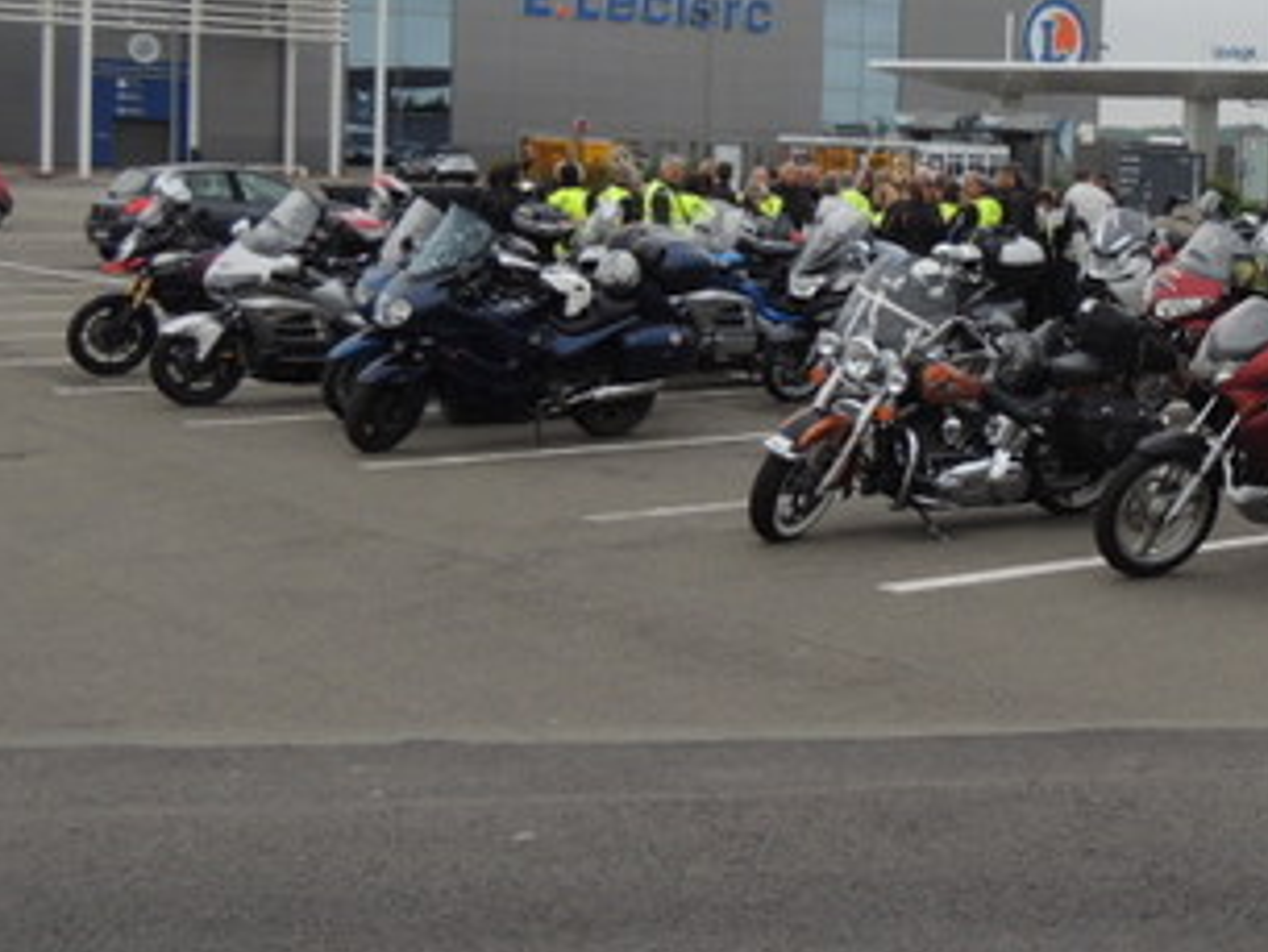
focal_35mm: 63
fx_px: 2309
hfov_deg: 28.7
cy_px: 287
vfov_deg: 23.2
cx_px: 1289
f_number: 3.1
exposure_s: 1/640
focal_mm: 5.3
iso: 100
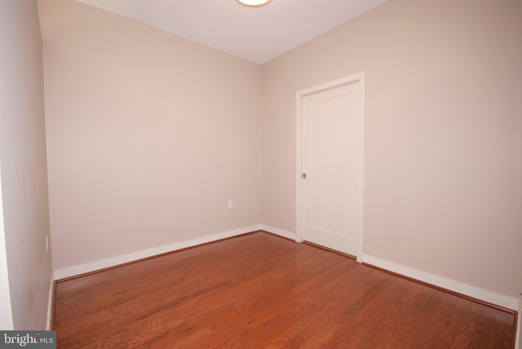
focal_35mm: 15
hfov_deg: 100.3
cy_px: 174
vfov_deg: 77.5
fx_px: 218
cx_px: 261
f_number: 6.3
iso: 200
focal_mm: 10
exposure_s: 1/15
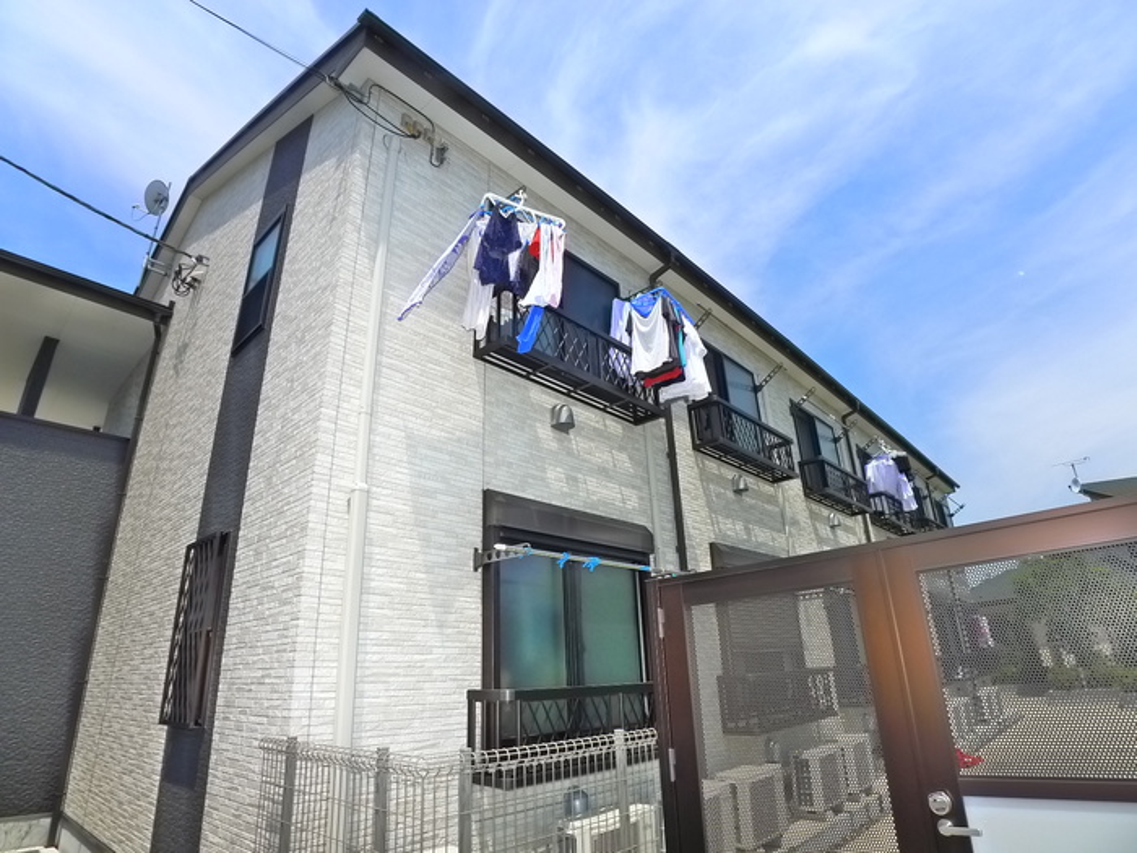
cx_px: 568
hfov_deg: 71.6
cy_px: 426
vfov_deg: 56.8
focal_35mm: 24
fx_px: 788
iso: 400
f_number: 4
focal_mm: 5.1
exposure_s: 1/800
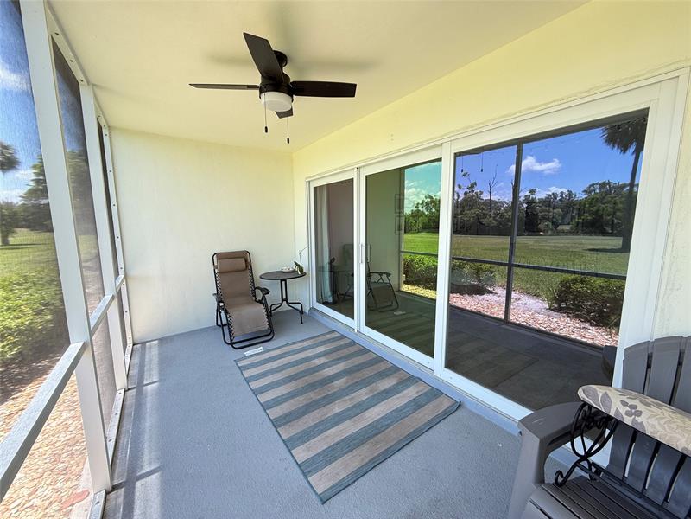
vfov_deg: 85.7
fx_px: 279
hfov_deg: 102.1
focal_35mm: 14
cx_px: 346
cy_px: 260
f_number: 2.2
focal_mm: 2.22
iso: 50
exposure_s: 1/136
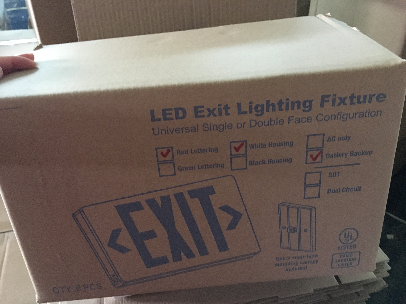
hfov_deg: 61.7
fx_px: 340
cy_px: 152
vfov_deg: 48.2
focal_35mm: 29
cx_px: 203
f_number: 2.2
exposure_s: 1/17
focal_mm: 4.15
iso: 250
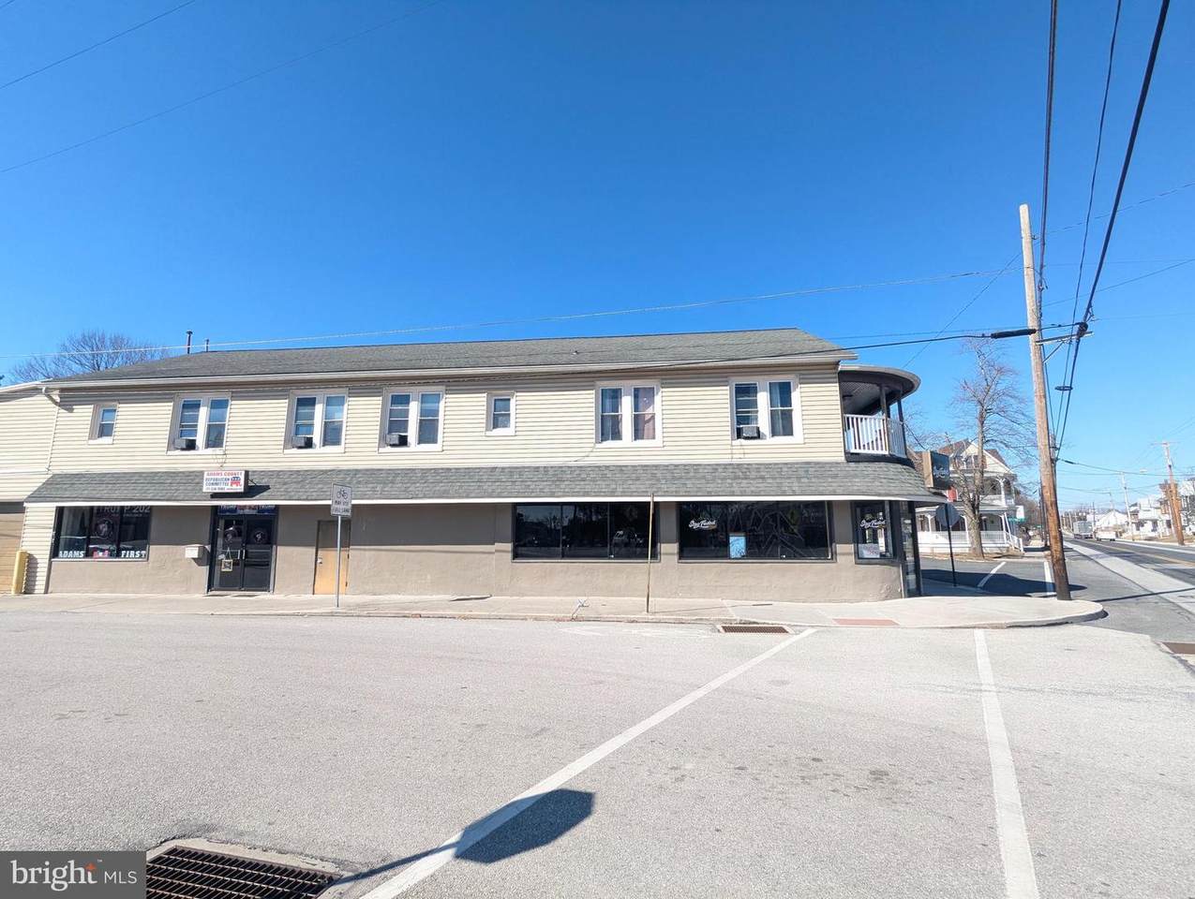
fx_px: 553
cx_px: 598
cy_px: 450
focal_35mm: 16
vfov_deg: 78.2
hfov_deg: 94.4
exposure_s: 1/771
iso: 51
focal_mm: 2.35
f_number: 2.2
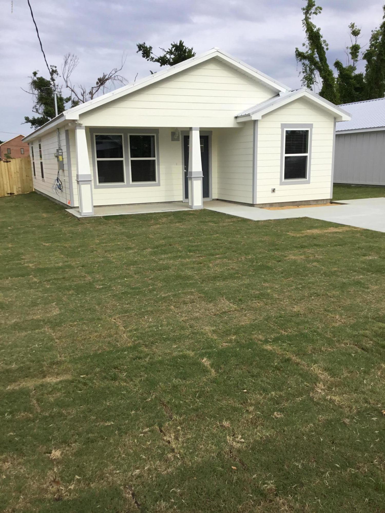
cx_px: 192
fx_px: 460
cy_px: 256
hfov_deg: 45.4
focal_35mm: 31
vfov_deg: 58.4
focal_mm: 3.3
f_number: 2.4
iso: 25
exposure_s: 1/1018
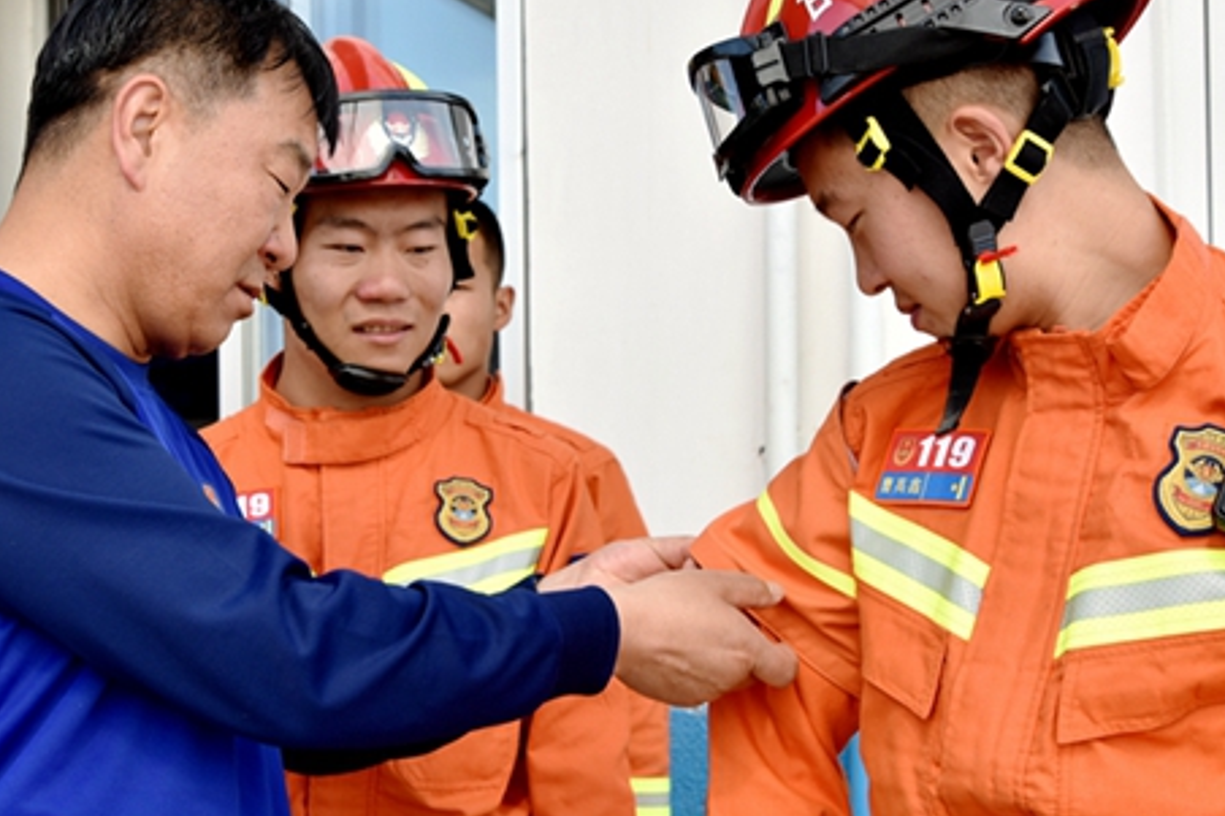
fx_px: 2109
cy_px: 561
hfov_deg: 32.3
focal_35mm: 62
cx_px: 480
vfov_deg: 21.8
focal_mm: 35
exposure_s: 1/160
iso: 200
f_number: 6.3
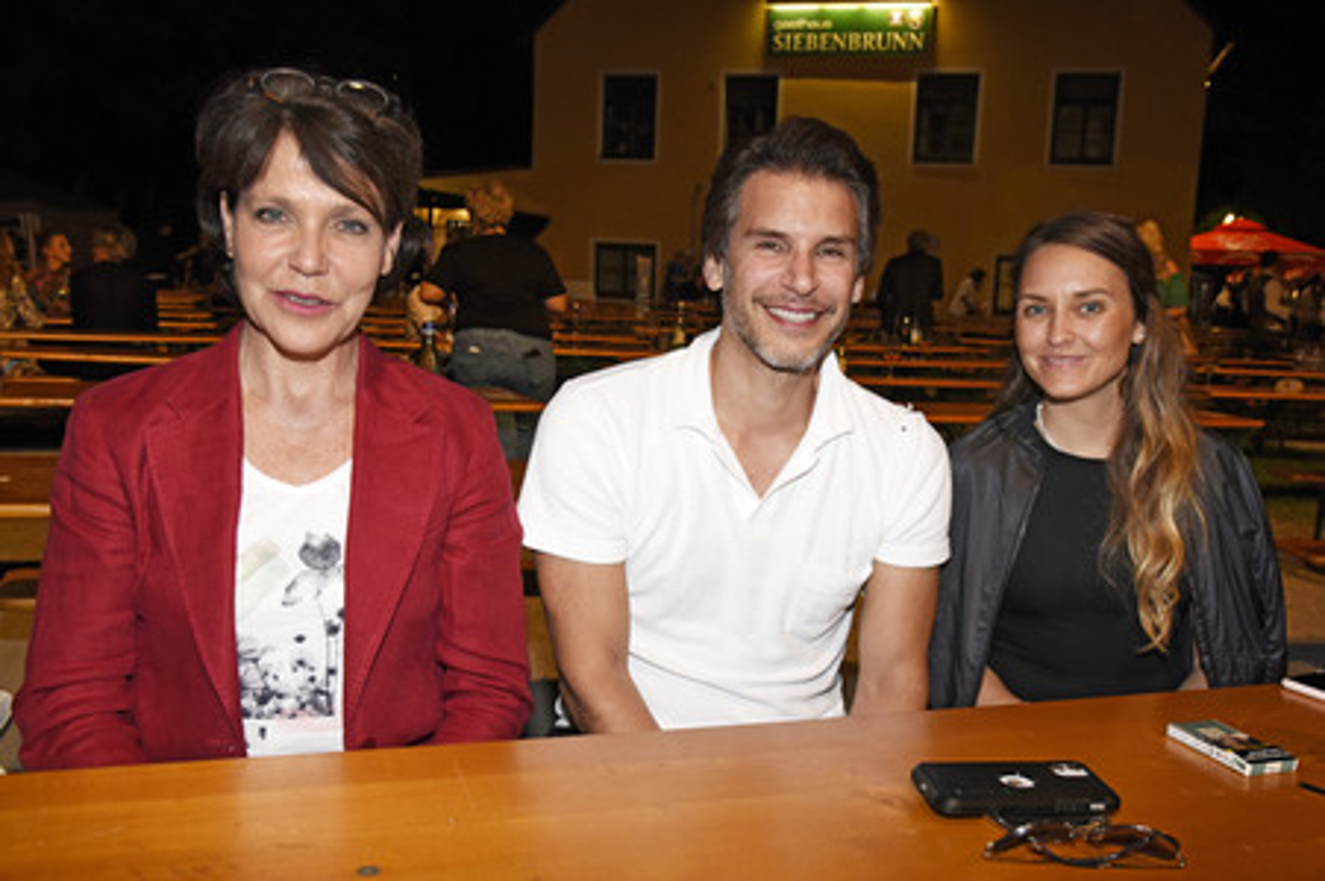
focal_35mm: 30
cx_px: 662
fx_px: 1103
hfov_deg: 62.0
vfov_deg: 43.5
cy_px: 440
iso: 1600
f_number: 6.3
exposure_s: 1/60
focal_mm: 30
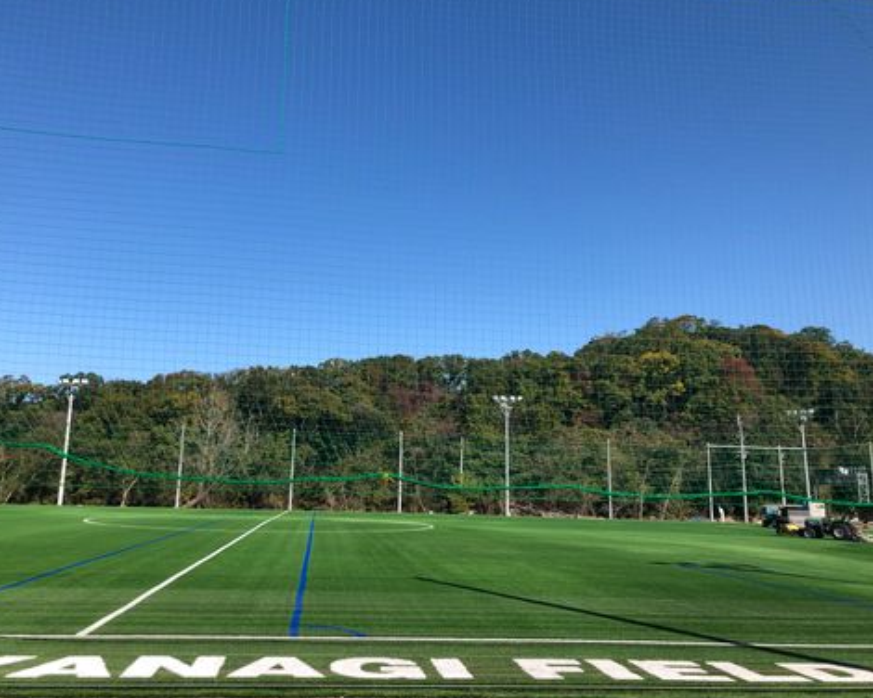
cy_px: 346
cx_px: 407
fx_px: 775
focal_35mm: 30
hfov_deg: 58.7
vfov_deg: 48.5
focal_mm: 4
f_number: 1.8
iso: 20
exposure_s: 1/1799
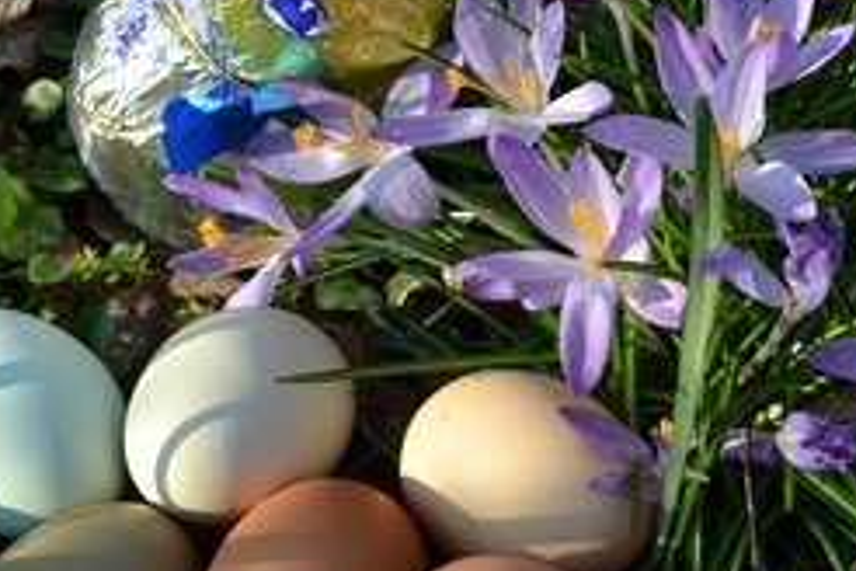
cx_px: 562
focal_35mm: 80
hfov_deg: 25.2
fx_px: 1902
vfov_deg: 17.1
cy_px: 254
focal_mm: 26
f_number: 6.3
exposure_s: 1/160
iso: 100
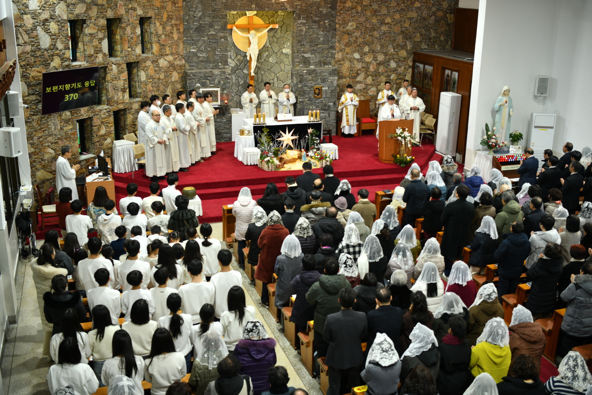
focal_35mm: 40
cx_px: 296
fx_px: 658
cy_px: 198
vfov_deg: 33.4
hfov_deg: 48.5
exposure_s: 1/250
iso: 640
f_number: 2.8
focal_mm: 40
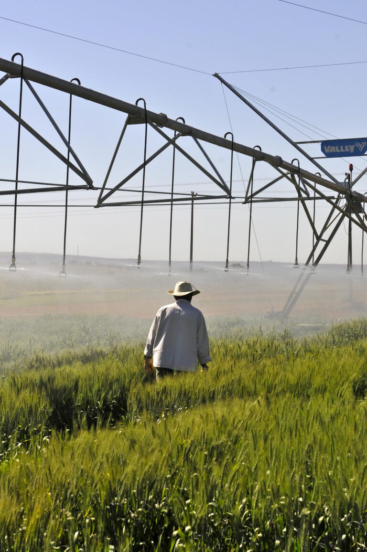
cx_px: 184
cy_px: 276
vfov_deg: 19.5
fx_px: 1609
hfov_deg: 13.0
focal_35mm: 105
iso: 200
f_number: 11
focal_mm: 70
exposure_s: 1/500
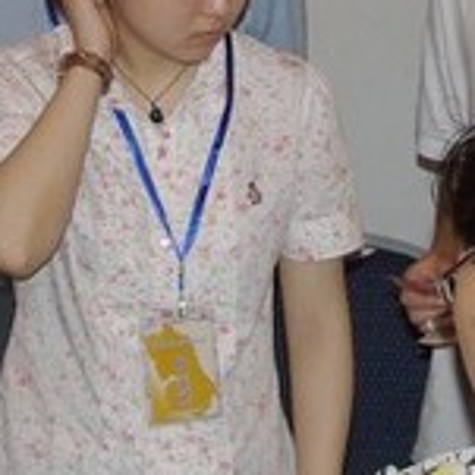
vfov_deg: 9.5
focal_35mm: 183
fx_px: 2841
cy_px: -61
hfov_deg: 9.6
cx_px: 308
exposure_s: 1/125
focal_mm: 18
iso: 400
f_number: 4.5
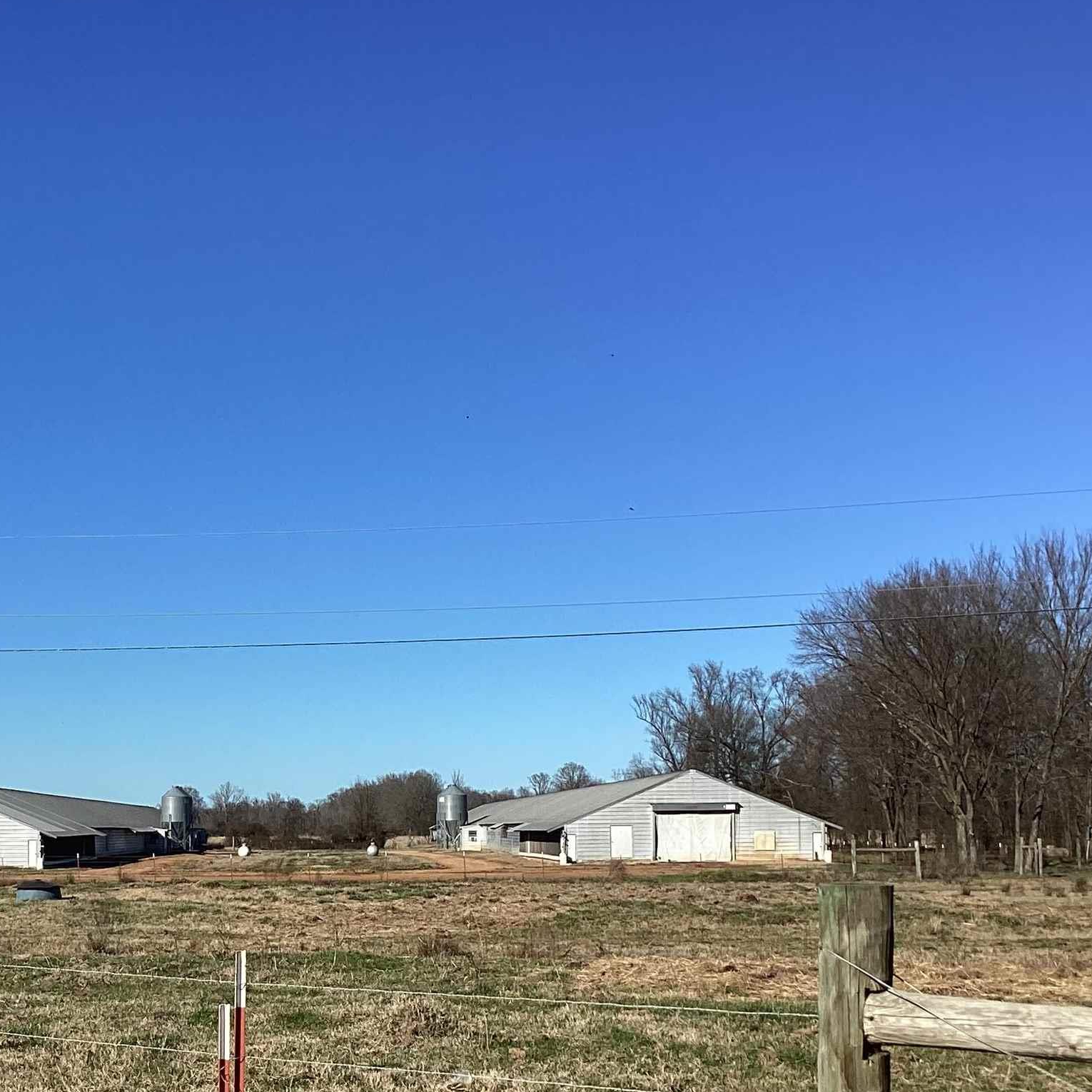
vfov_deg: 30.7
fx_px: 1963
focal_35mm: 55
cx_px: 223
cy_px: 791
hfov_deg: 30.4
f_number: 2.4
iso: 25
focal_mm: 3.3
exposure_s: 1/1733
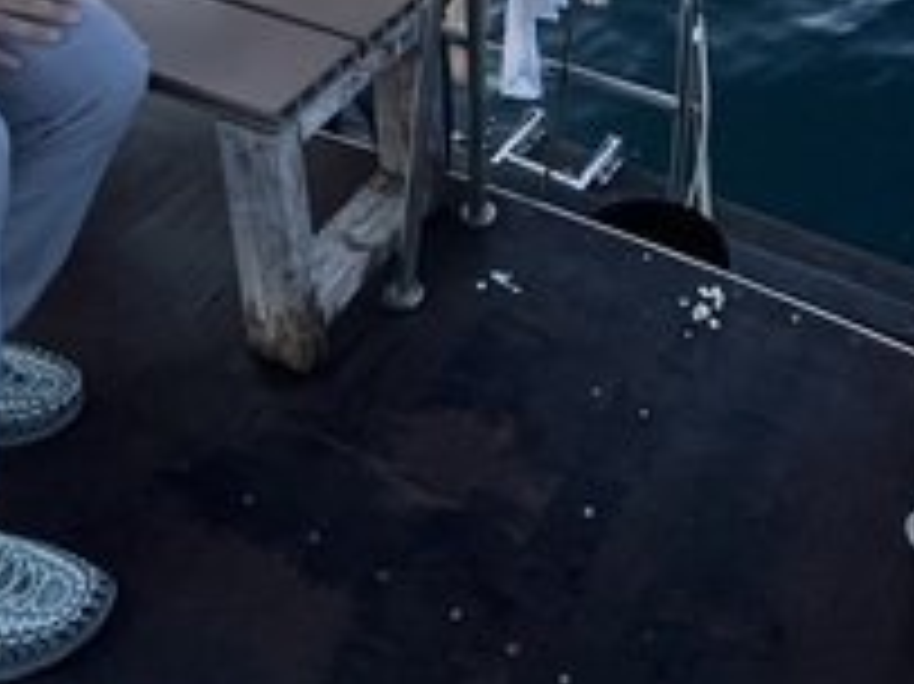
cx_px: 729
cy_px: -238
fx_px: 1082
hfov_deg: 43.7
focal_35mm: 41
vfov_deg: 28.0
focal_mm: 1.57
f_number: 1.8
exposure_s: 1/60
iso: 320
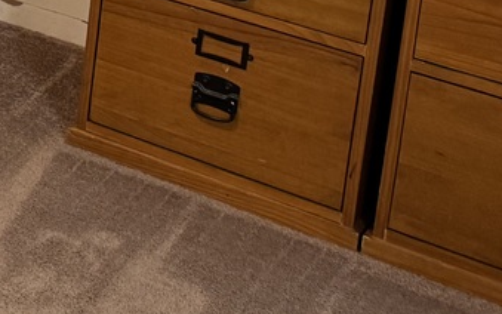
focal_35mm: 108
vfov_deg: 10.9
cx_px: -465
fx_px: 1478
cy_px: -335
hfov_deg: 15.7
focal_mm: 6.76
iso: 160
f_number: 1.78
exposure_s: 1/60
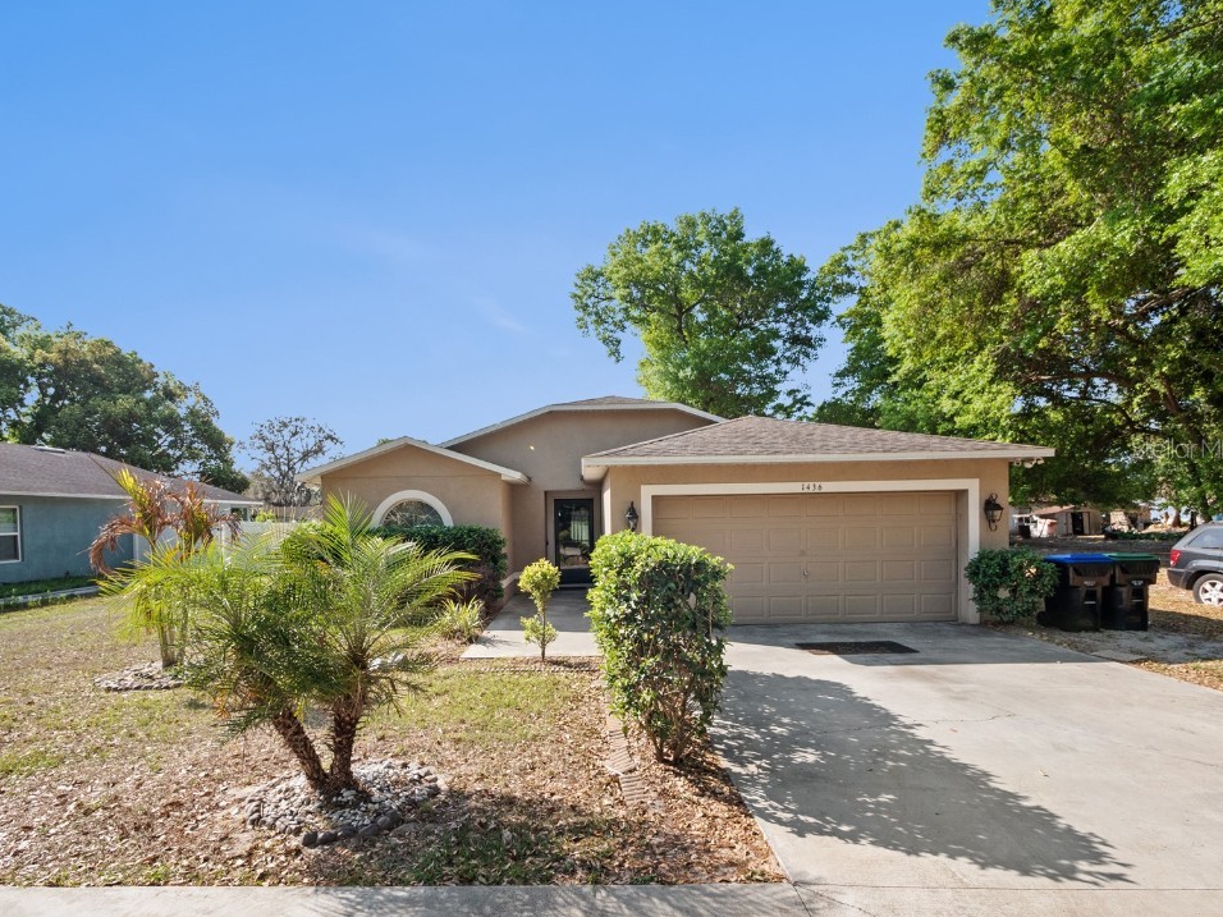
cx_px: 596
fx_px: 530
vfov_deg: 81.7
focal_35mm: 15
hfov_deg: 98.2
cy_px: 448
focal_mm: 7
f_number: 6.3
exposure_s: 1/320
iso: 200
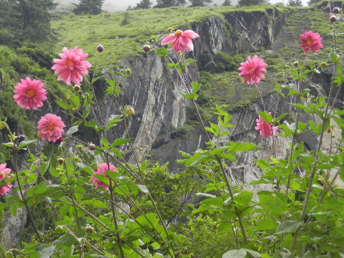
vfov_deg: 15.4
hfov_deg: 20.4
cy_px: 98
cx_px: 121
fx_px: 954
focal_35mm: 96
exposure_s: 1/200
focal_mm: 12.3
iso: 160
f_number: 4.6
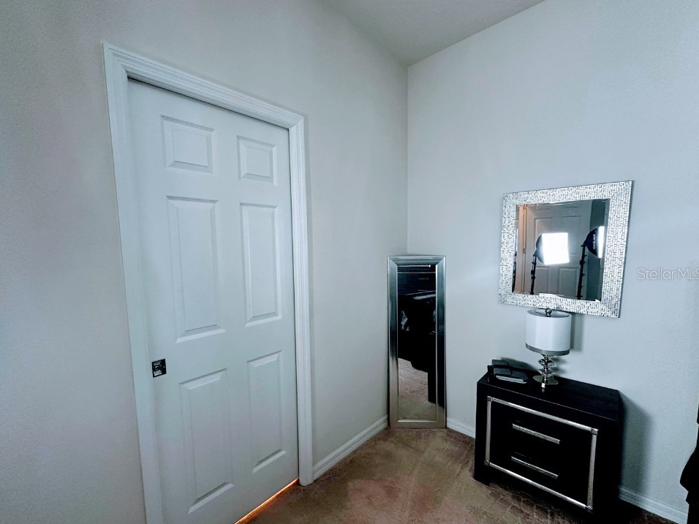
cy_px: 273
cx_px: 332
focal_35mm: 15
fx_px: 303
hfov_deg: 98.1
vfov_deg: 81.7
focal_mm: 2.22
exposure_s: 1/60
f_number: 2.2
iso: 250
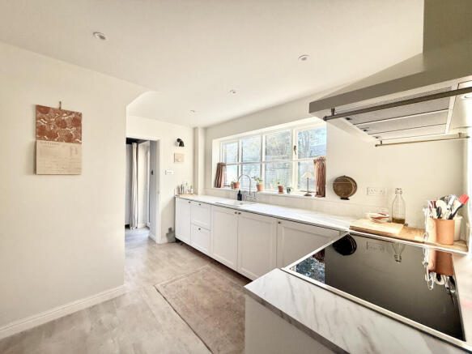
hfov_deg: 102.1
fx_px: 191
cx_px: 236
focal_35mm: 14
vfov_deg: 85.7
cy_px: 177
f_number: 2.2
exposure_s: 1/172
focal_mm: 2.22
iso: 64
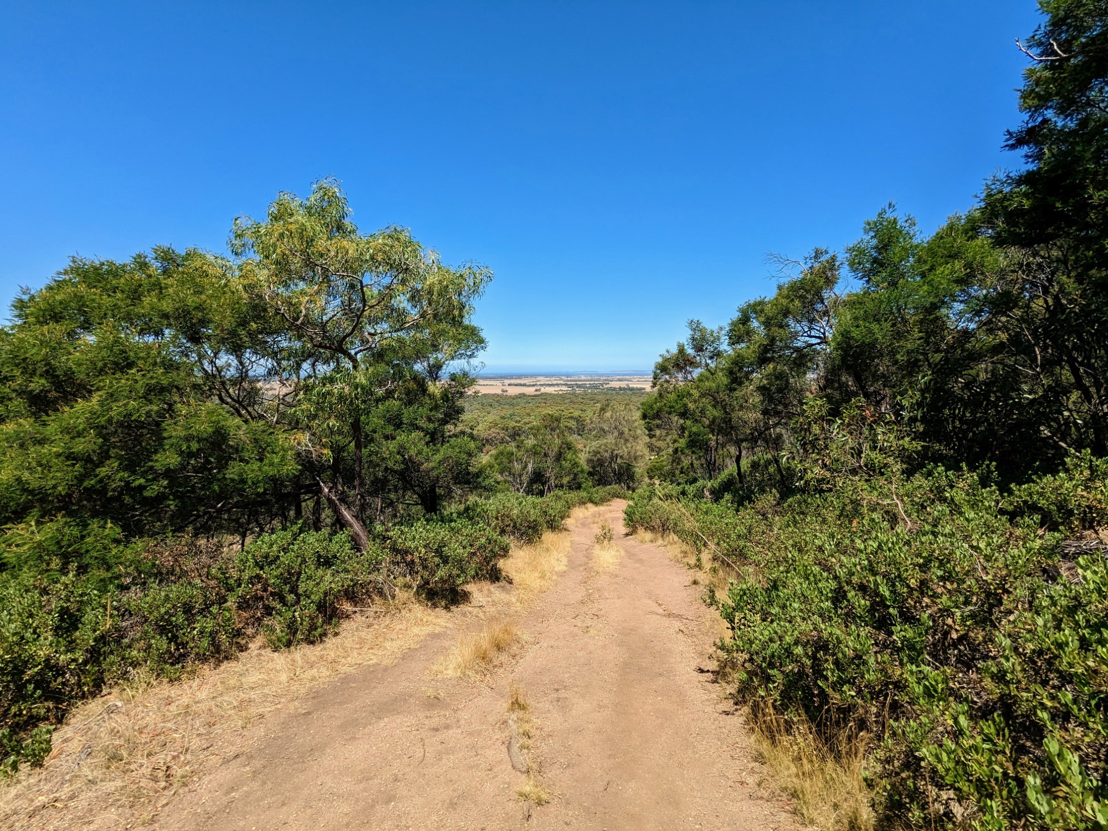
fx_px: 512
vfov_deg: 78.1
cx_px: 554
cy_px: 416
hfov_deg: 94.5
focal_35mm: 16
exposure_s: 1/1408
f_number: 2.2
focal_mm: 2.35
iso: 51
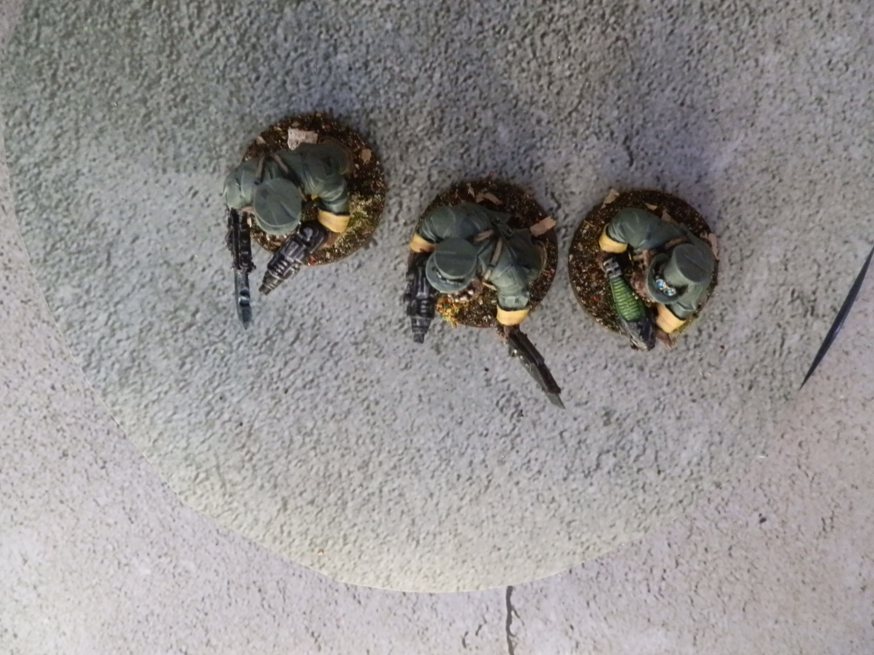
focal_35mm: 28
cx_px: 437
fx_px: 707
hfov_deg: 63.4
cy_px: 328
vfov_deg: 49.7
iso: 400
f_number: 3.1
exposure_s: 1/125
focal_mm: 5
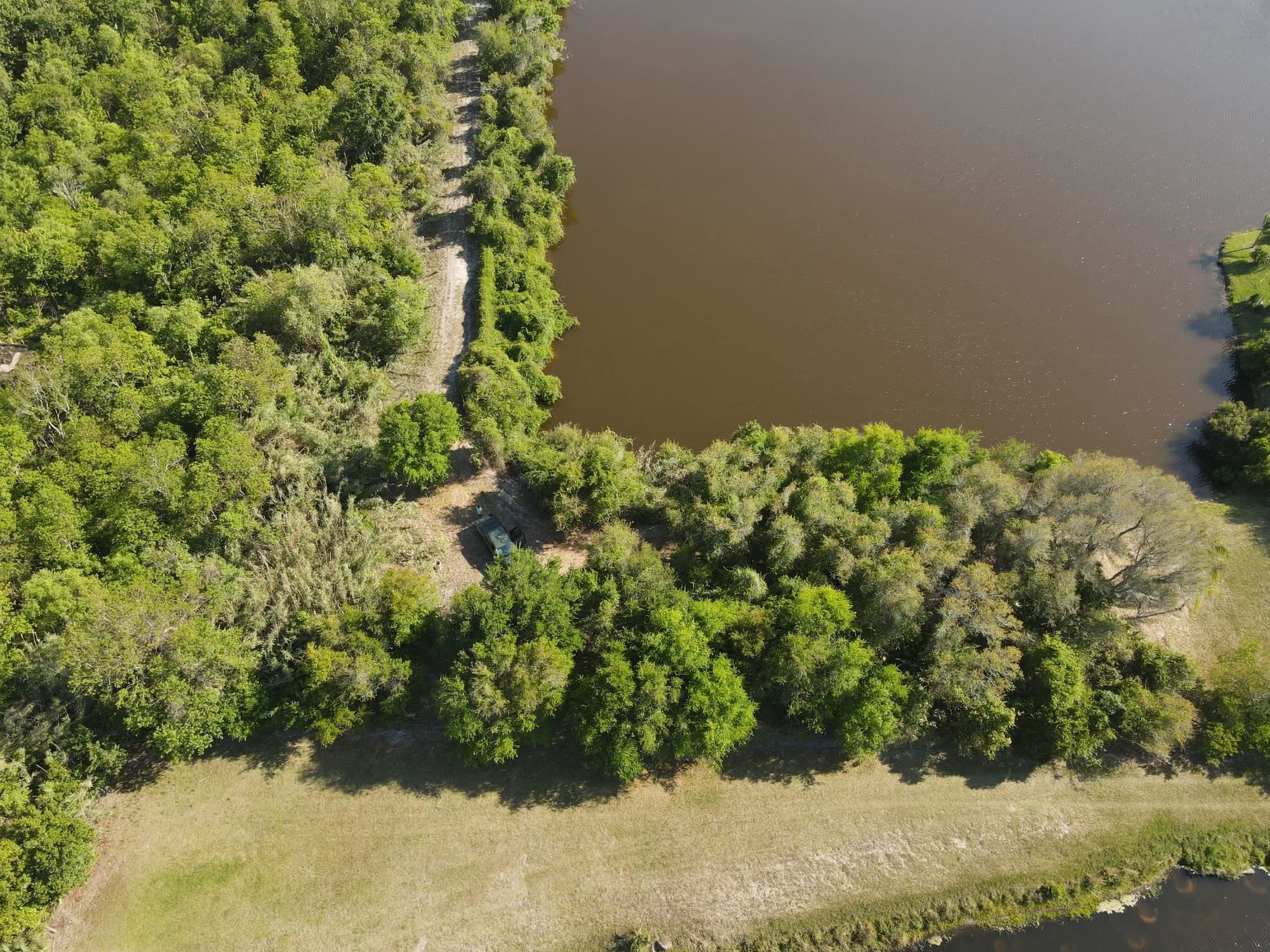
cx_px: 635
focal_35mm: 24
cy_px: 476
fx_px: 881
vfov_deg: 56.8
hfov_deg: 71.6
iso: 100
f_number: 2.8
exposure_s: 1/200
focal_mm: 4.5
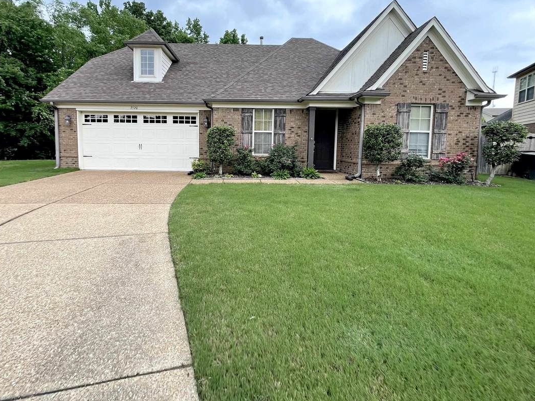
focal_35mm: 17
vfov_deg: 74.2
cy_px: 166
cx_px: 246
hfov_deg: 90.8
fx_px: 263
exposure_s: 1/99
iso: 25
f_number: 2.4
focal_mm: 1.54
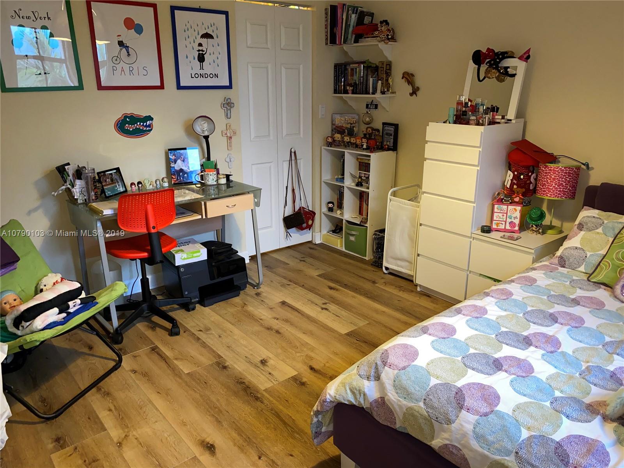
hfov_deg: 67.3
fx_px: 469
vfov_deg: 53.1
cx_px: 312
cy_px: 234
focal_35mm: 26
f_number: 1.8
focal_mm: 4.25
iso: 125
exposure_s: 1/15
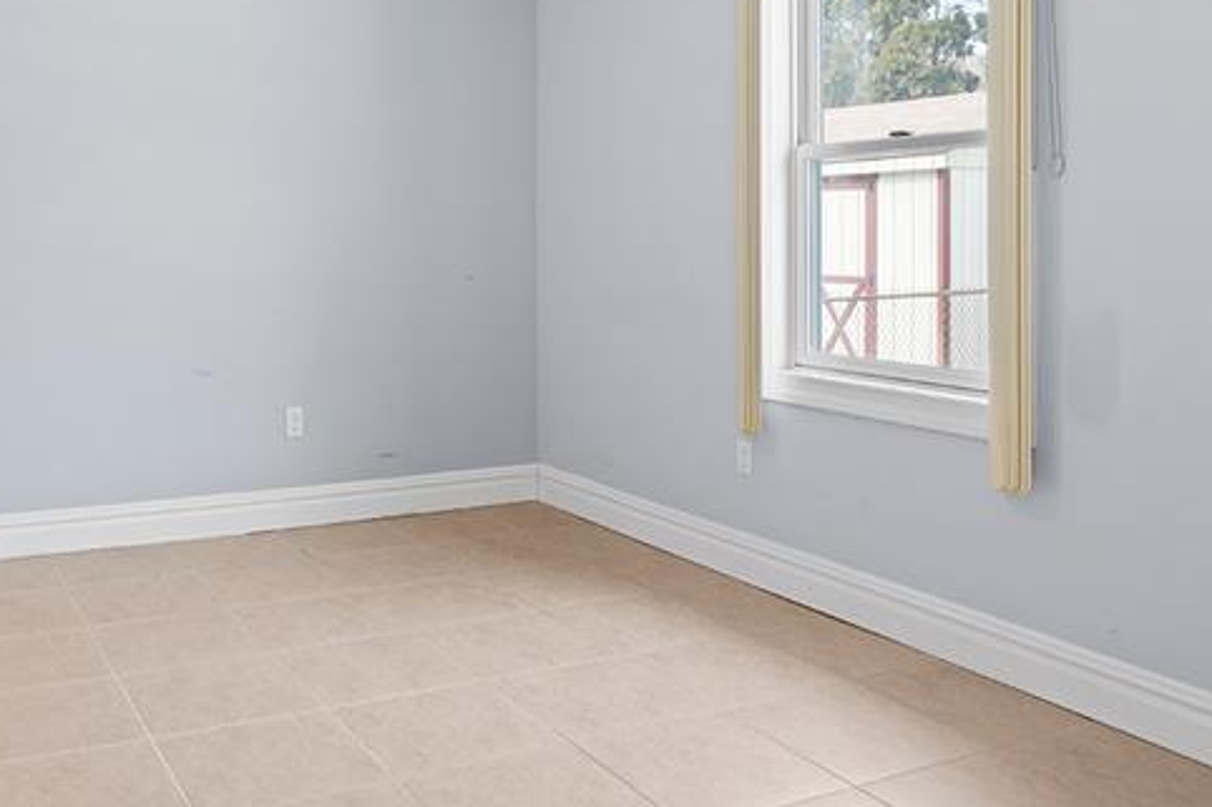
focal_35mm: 34
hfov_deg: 54.8
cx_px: 412
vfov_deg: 38.3
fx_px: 1144
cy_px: 256
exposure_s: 1/4
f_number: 8
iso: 200
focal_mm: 16
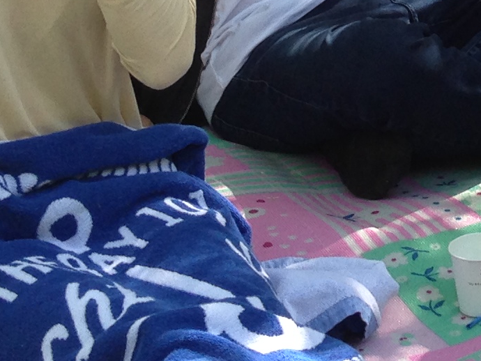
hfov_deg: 12.2
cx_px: 661
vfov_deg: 8.9
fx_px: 2168
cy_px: -404
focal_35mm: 156
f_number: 2.4
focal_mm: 4.12
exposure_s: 1/165
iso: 50
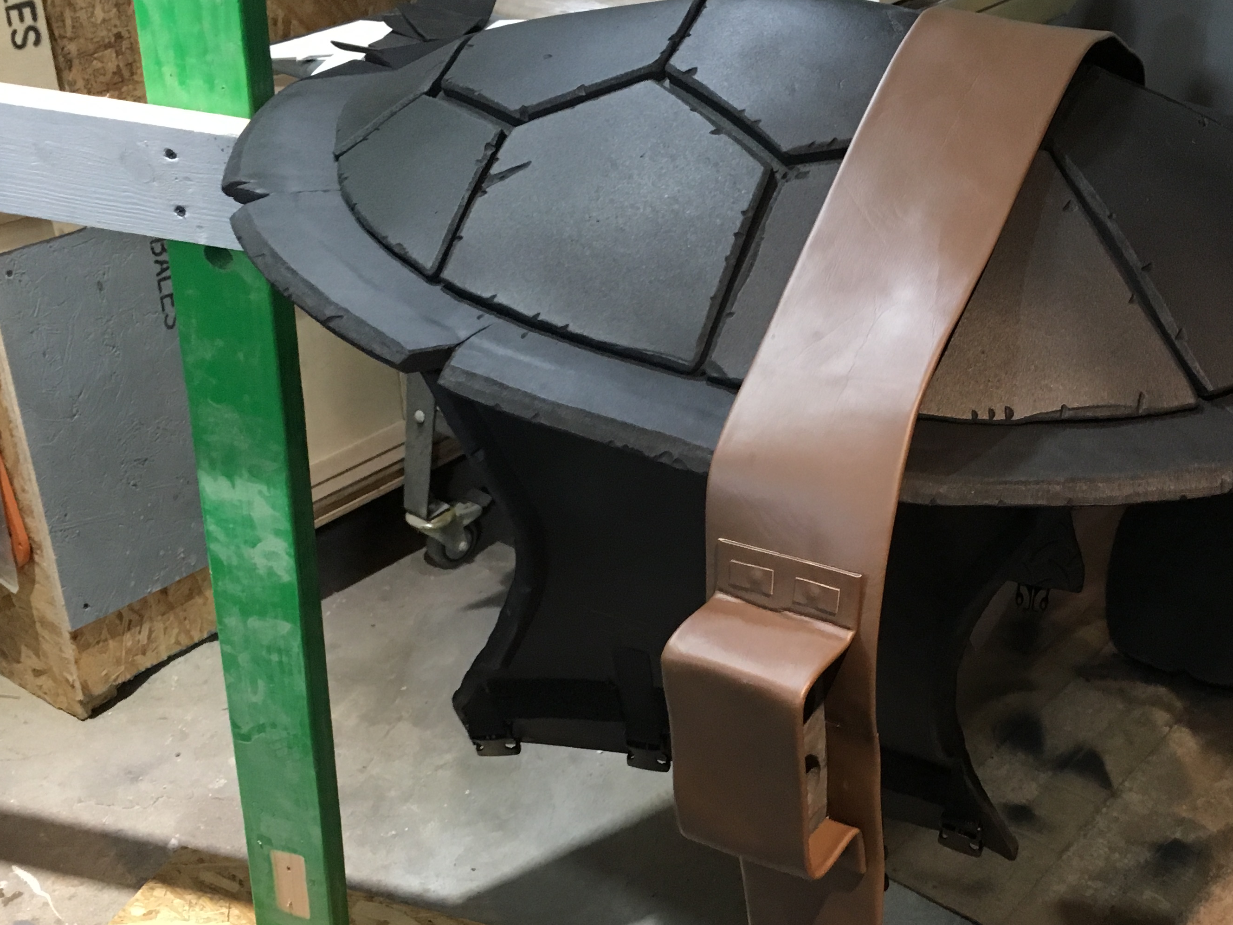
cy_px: 573
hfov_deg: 42.4
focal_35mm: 44
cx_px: 813
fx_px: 1567
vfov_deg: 32.7
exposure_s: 1/30
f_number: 2.2
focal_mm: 4.15
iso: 160
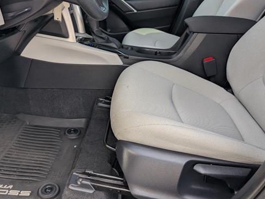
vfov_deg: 45.3
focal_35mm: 31
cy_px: 82
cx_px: 113
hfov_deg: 58.1
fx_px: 237
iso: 29
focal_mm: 6.9
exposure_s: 1/200
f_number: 1.68
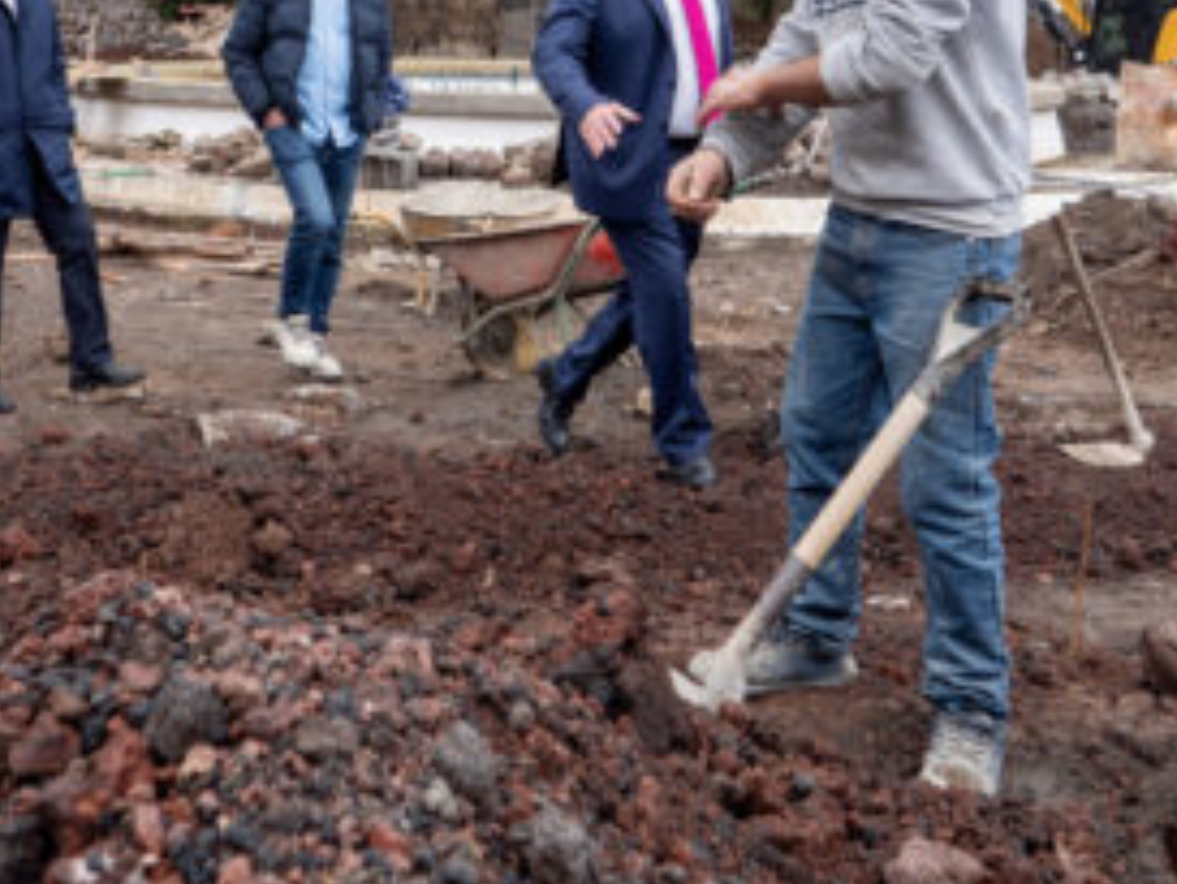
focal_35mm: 45
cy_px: 134
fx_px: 1531
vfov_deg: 31.1
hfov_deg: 42.0
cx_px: 504
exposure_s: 1/250
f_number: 4
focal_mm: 12
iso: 200
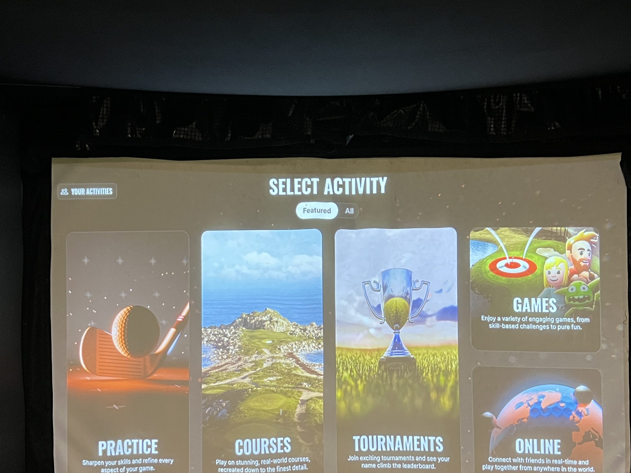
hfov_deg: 40.4
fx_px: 857
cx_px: 351
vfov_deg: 30.9
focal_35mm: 47
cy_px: 264
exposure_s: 1/50
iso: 400
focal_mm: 5.7
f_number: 1.5
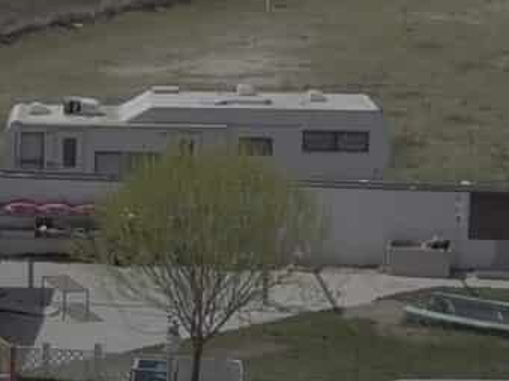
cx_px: 119
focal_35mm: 151
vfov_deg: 9.7
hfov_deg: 13.0
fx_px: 2220
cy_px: -72
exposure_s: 1/1733
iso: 100
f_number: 2.8
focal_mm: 3.61
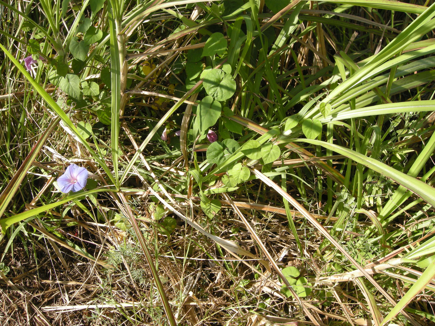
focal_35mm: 35
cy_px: 163
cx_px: 218
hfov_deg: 52.6
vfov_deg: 40.7
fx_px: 440
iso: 64
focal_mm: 7.5
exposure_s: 1/140
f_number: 4.8
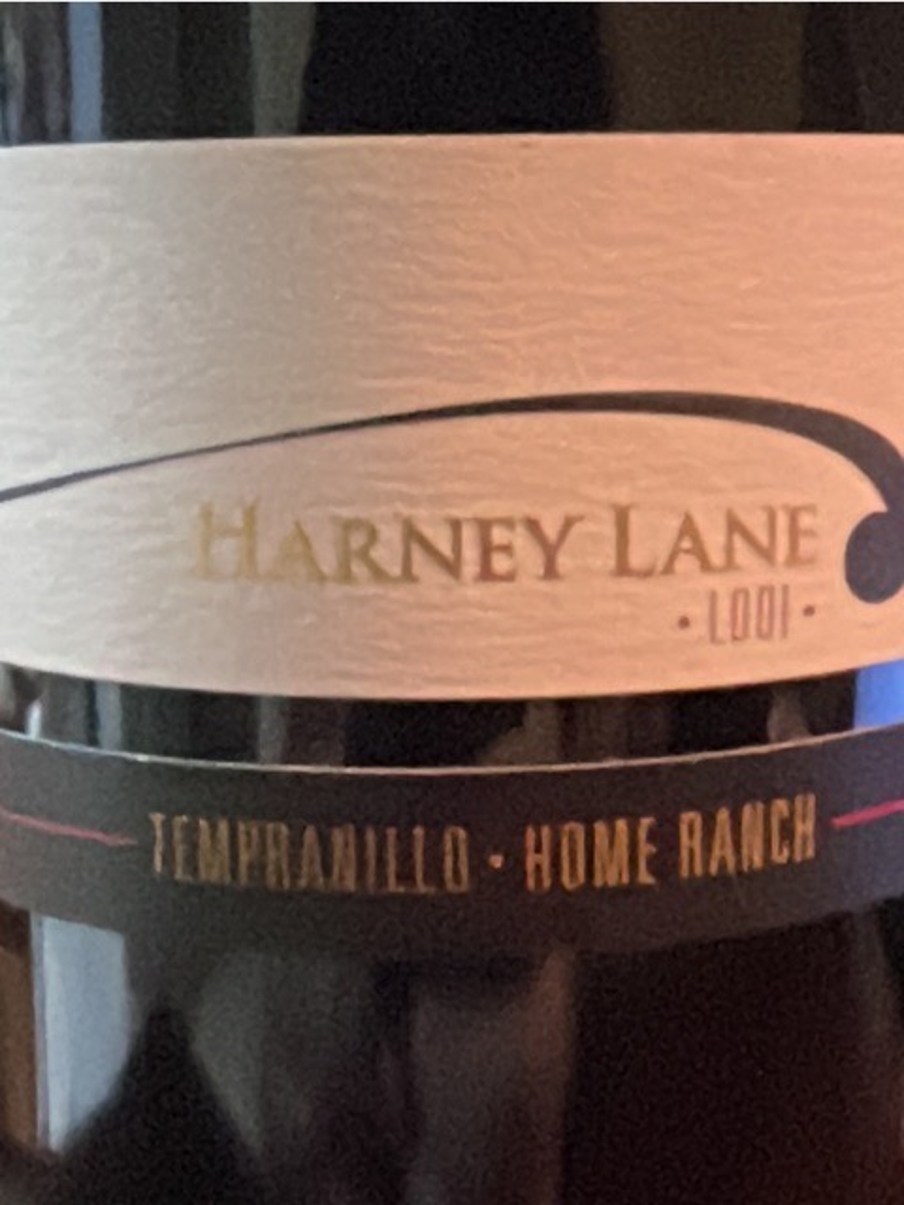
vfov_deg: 60.0
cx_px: 452
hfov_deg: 46.8
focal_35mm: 30
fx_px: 1045
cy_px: 602
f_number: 2.4
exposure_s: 1/40
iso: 1250
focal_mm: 1.54
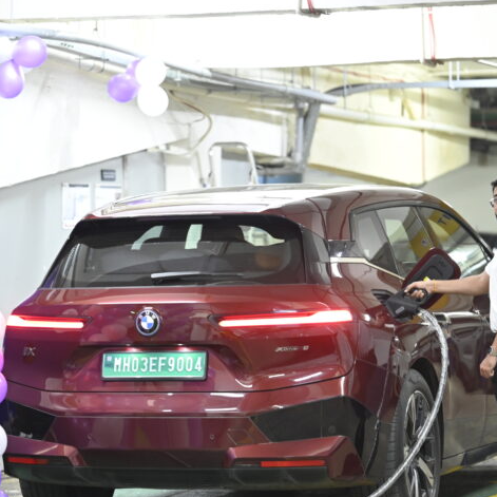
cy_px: 313
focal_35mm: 157
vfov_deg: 11.1
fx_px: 2550
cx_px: 117
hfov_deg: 11.1
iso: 2500
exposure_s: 1/100
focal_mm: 85
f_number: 1.8
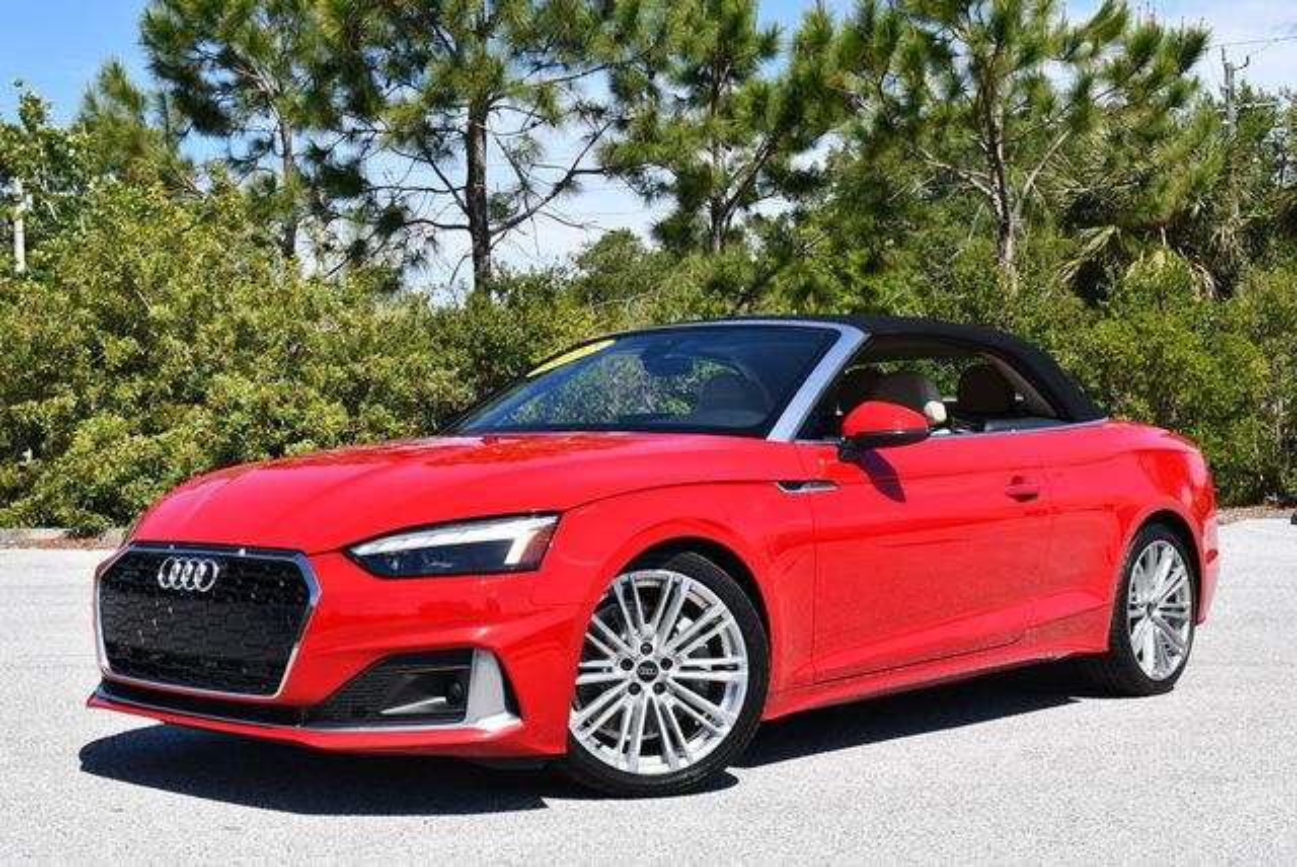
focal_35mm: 52
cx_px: 648
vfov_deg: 26.0
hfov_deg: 38.2
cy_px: 434
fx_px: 1875
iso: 110
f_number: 8
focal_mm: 26
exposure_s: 1/250
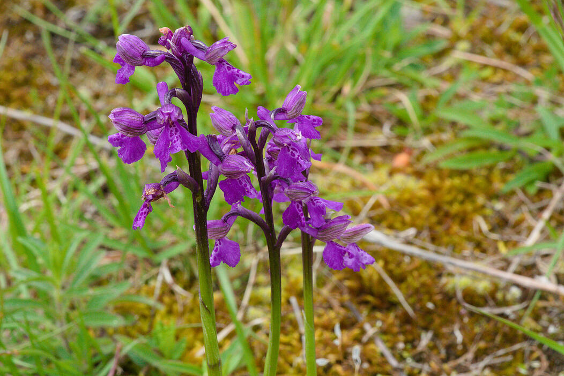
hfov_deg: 15.2
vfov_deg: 10.2
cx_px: 282
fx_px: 2115
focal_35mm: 135
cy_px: 188
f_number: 18
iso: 1250
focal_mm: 90
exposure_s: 1/160
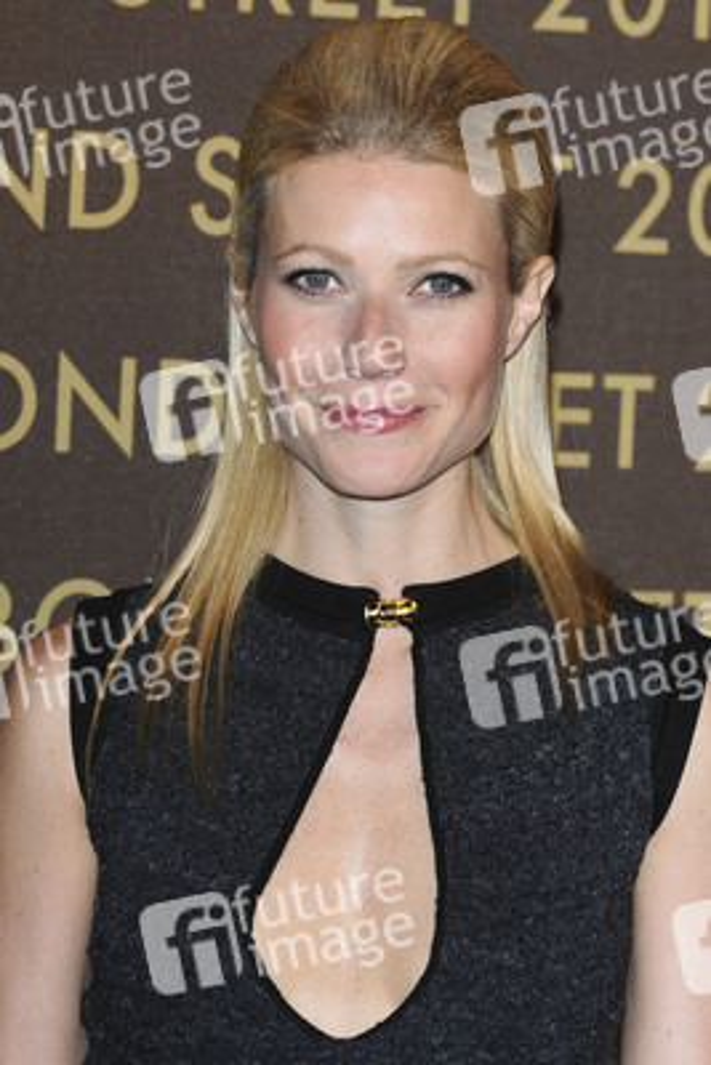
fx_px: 4972
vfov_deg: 12.2
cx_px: 356
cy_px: 532
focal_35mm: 168
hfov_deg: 8.2
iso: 500
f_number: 5
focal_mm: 112
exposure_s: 1/200
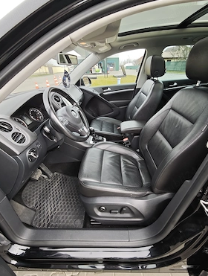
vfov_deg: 98.0
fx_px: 120
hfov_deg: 82.0
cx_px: 107
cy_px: 132
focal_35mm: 15
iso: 64
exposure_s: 1/100
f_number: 2.2
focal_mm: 2.16
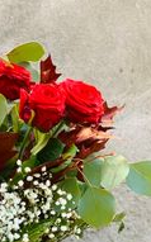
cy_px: 246
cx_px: -27
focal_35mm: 123
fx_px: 812
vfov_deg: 16.6
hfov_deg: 10.5
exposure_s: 1/122
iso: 64
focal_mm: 6
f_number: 2.4
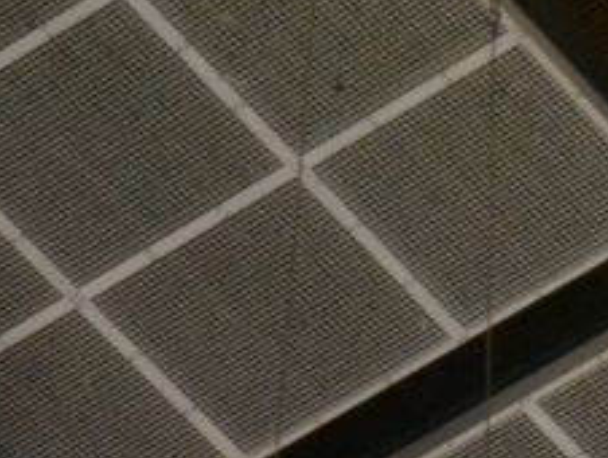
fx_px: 9442
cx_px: 471
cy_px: 970
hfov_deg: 3.7
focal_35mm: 537
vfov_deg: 2.8
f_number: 4.8
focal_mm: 52
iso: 2200
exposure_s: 1/15
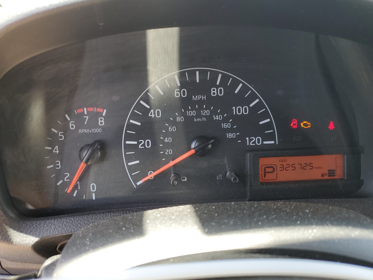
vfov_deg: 53.1
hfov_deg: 67.3
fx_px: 280
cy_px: 140
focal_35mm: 26
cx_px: 186
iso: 50
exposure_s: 1/145
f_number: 1.5
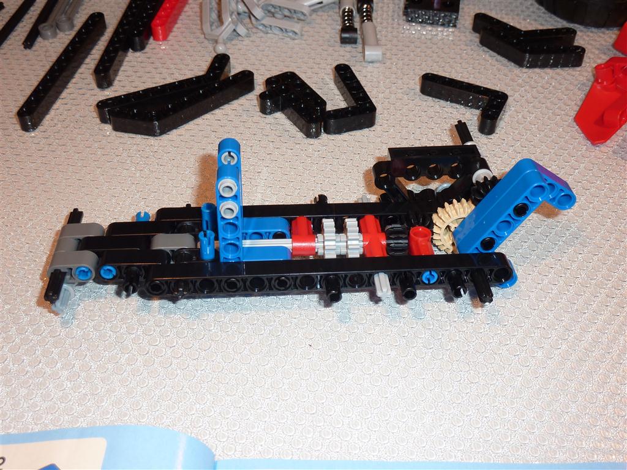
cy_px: 235
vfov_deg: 34.3
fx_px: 761
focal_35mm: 42
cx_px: 314
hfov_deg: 44.8
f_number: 3.7
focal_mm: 6.9
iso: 100
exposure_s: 1/30
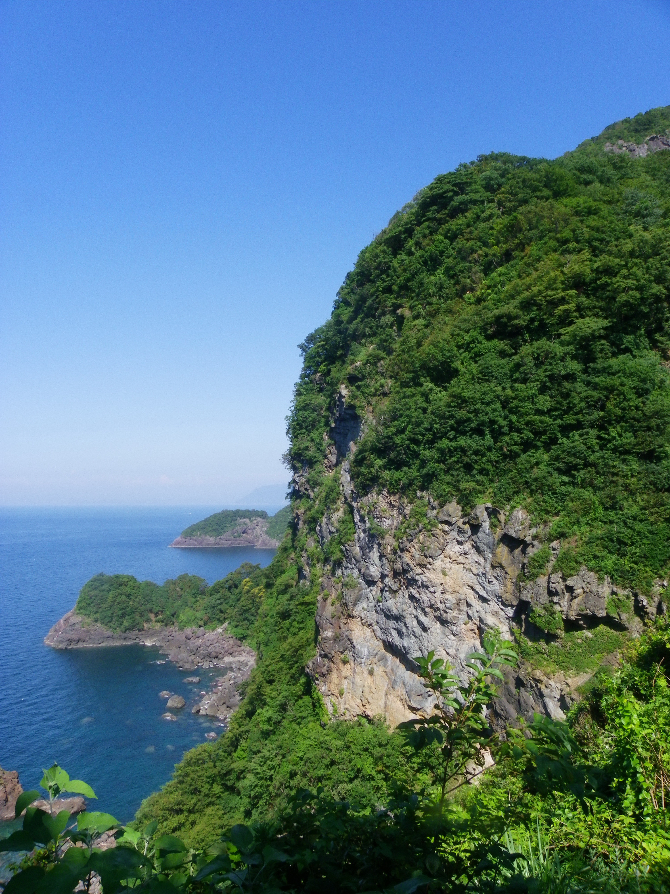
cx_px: 335
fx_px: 671
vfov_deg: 67.3
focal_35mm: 26
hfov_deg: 53.1
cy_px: 447
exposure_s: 1/200
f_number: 7.1
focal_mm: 4.6
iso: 100
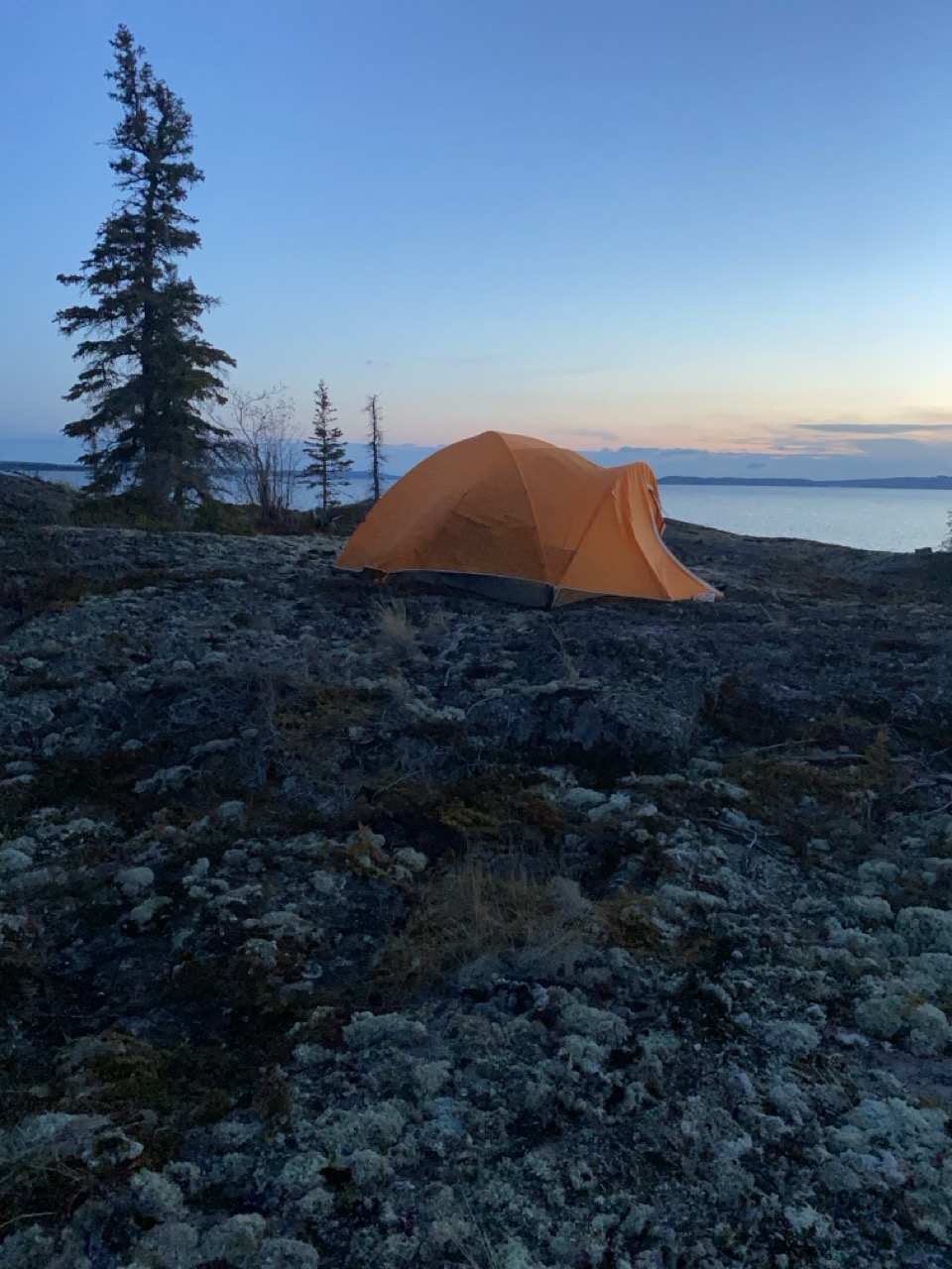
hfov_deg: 53.1
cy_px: 634
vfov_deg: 67.3
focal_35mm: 26
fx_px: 953
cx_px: 476
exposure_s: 1/37
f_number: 1.8
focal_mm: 4.25
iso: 640
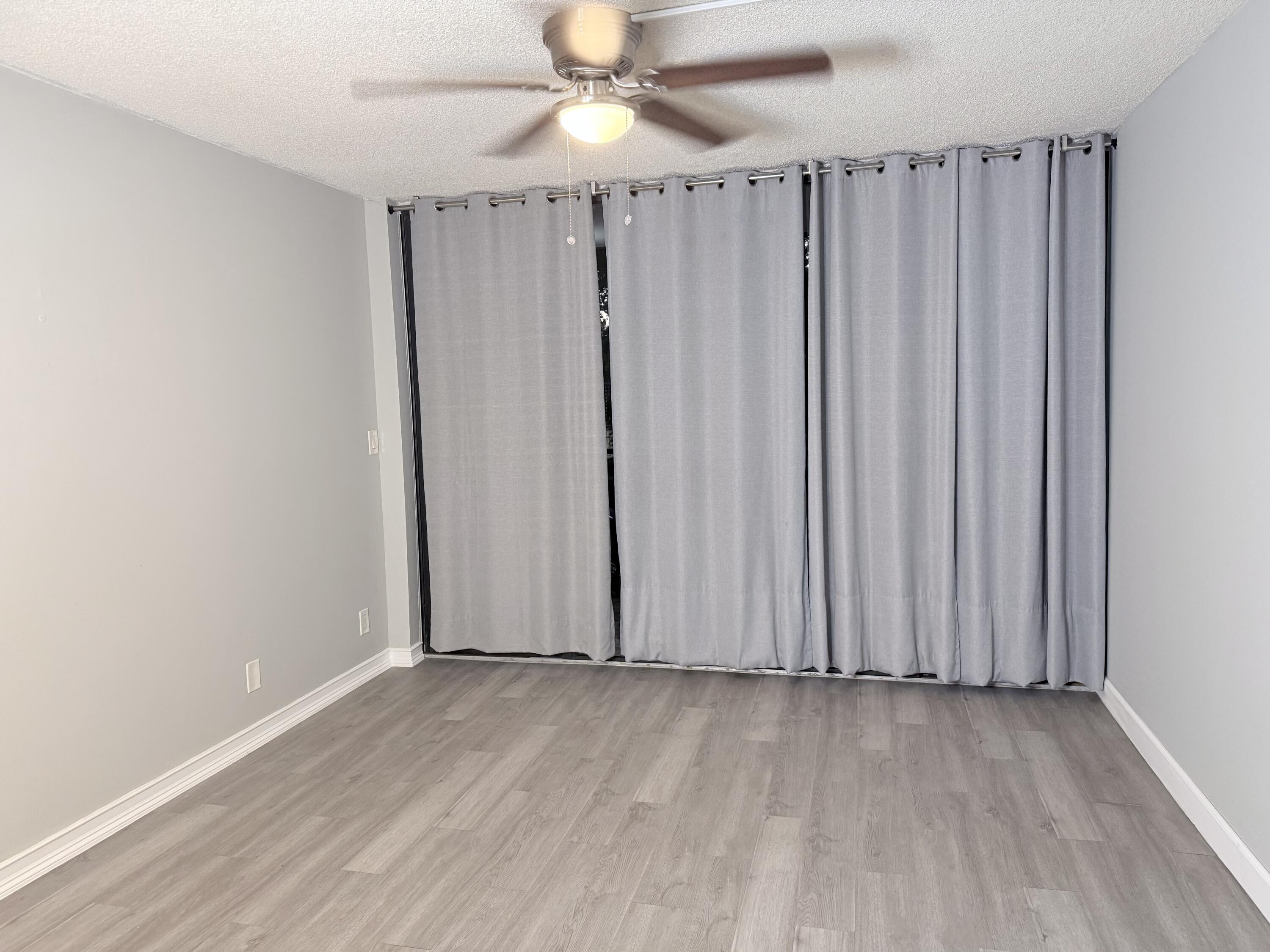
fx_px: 881
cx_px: 635
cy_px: 476
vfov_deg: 56.8
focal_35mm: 24
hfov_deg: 71.6
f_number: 1.78
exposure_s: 1/60
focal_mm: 6.76
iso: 320
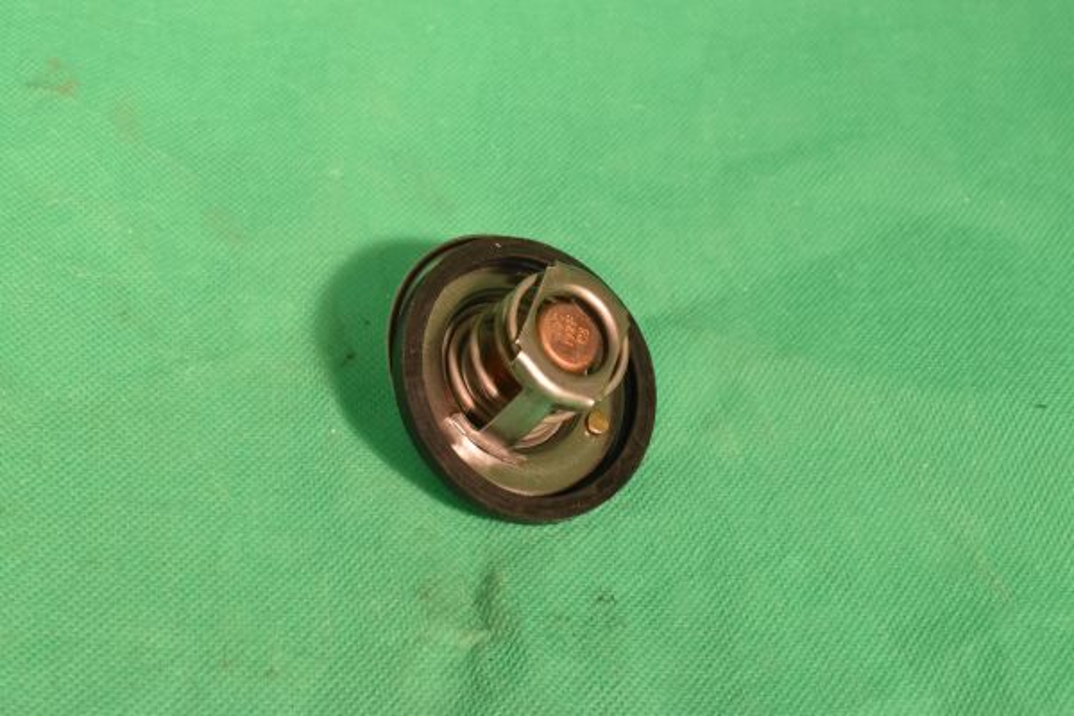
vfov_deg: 20.2
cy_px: 358
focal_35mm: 68
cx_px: 537
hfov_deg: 29.9
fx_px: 2014
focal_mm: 45
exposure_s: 1/80
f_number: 14
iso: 1800
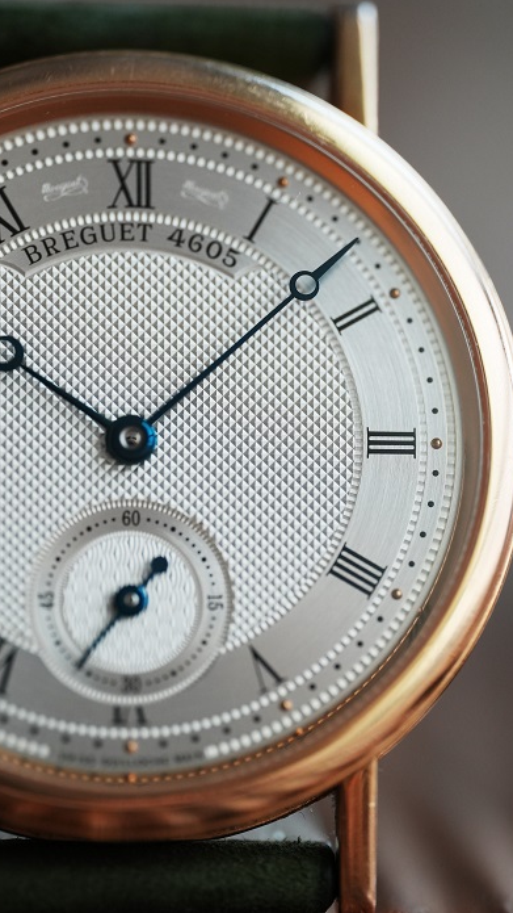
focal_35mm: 111
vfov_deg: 19.3
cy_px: 456
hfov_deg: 10.9
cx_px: 289
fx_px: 2684
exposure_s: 1/250
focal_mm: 105
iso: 1000
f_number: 3.2
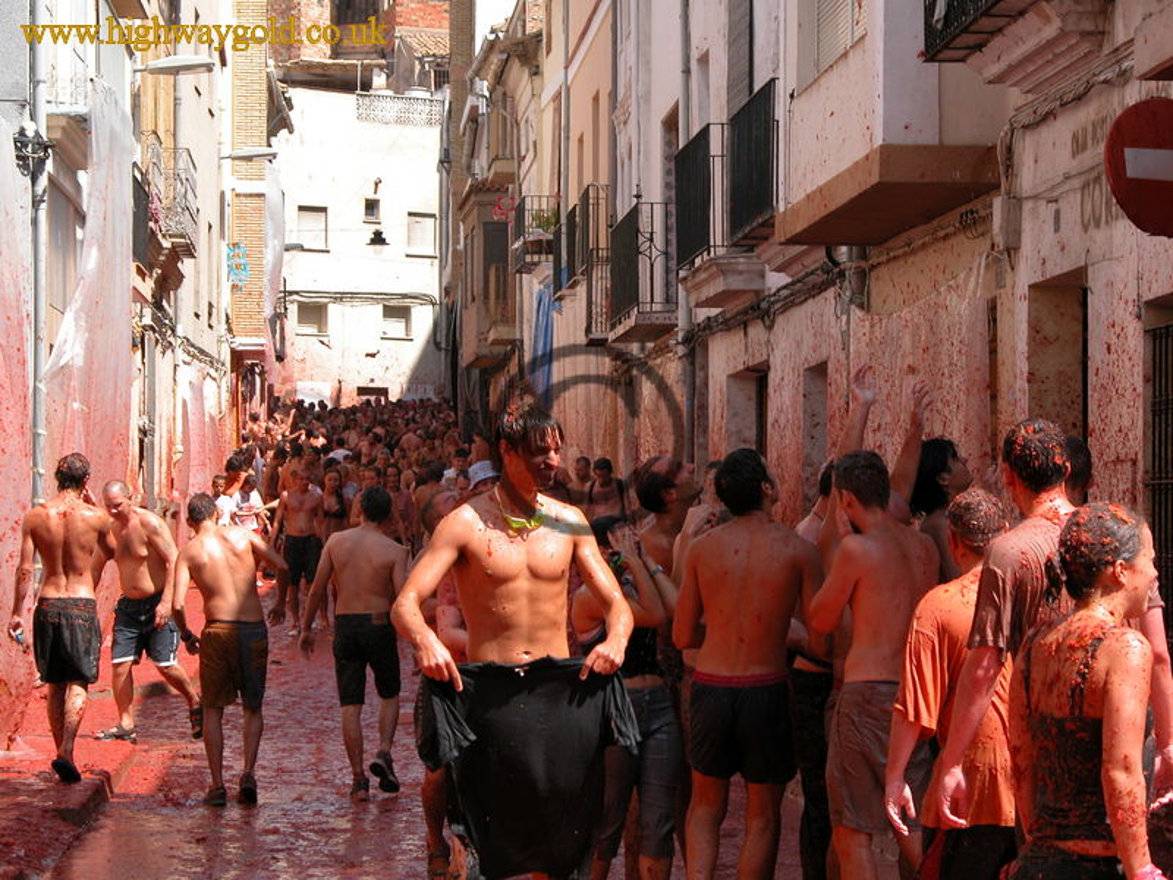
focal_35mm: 116
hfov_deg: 17.0
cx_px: 586
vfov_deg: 12.8
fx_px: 3931
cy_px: 440
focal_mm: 29.5
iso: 100
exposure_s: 1/327
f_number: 4.7
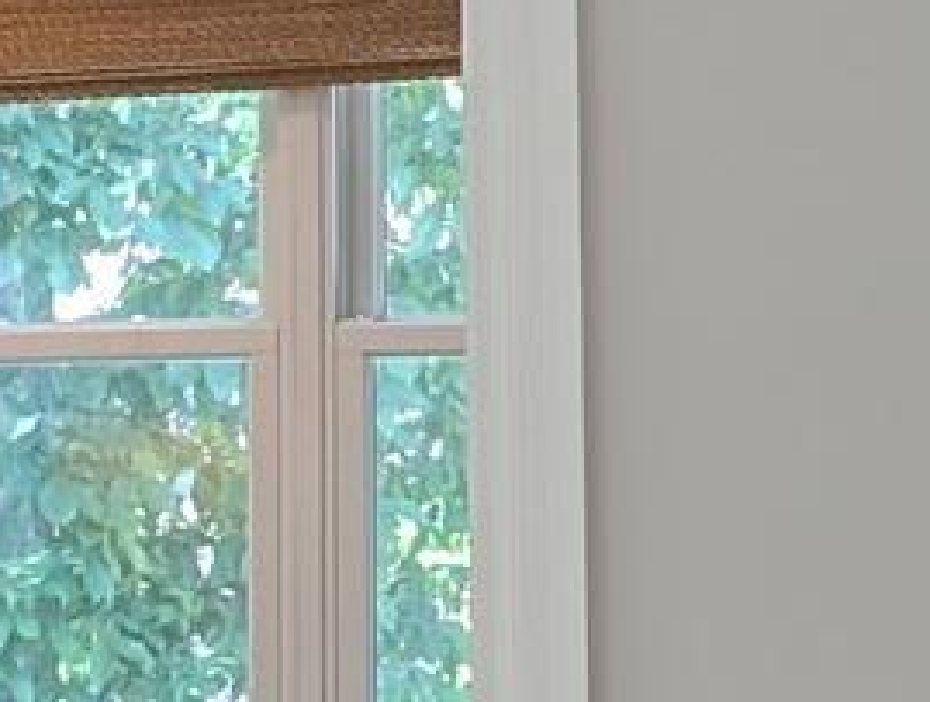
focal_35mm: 182
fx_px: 4901
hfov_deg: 10.8
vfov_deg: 8.1
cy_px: -73
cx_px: 778
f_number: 1.68
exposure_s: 1/120
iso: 180
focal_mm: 6.9
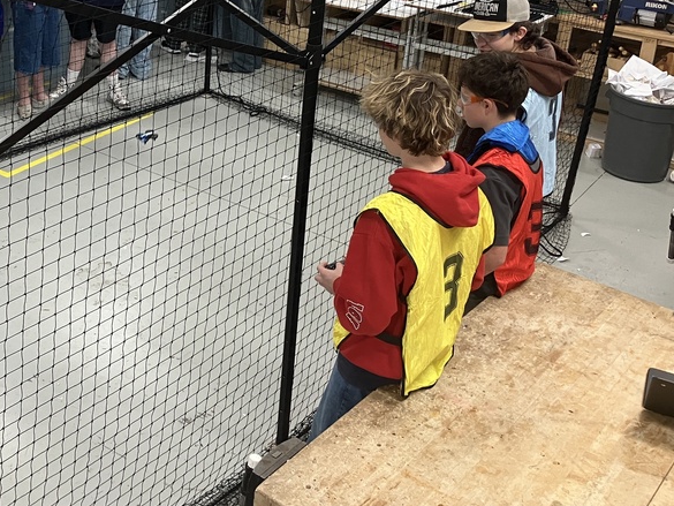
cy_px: 118
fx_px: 954
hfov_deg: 38.2
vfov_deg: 29.2
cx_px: 195
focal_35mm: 49
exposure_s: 1/60
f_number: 1.8
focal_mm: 3.99
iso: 100
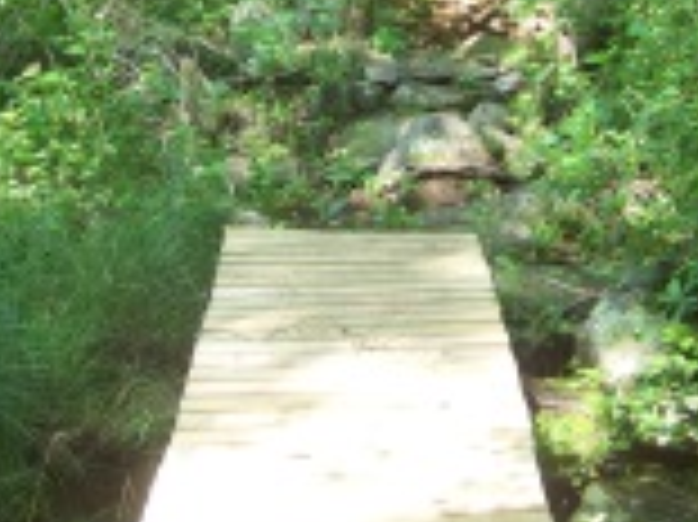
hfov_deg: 21.5
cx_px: 437
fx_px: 1834
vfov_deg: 16.0
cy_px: 32
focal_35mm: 91
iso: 65
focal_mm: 5.85
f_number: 2.8
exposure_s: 1/40
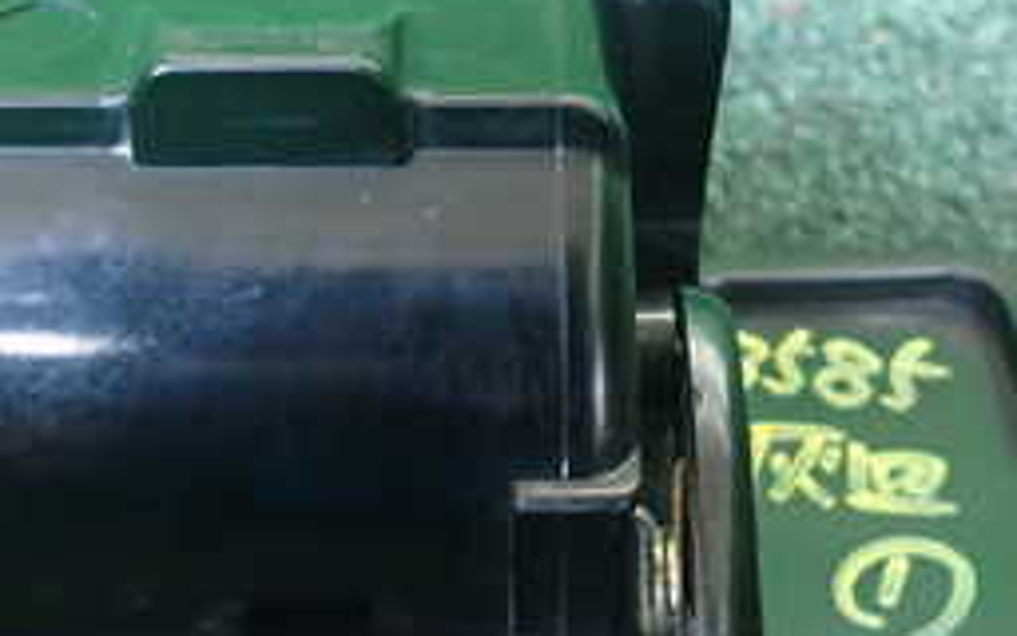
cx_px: 493
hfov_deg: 33.0
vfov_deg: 21.0
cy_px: 334
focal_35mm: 62
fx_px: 1718
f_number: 2
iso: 640
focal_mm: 4.5
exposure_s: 1/30
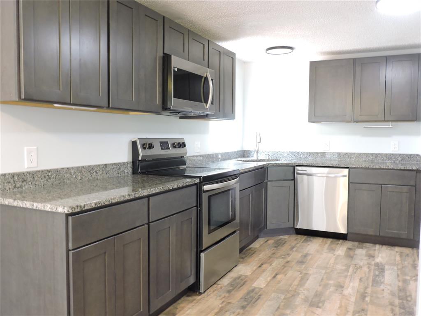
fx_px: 365
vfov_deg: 46.8
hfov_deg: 60.0
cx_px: 210
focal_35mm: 30
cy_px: 158
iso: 400
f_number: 3.1
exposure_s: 1/13
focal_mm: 5.4
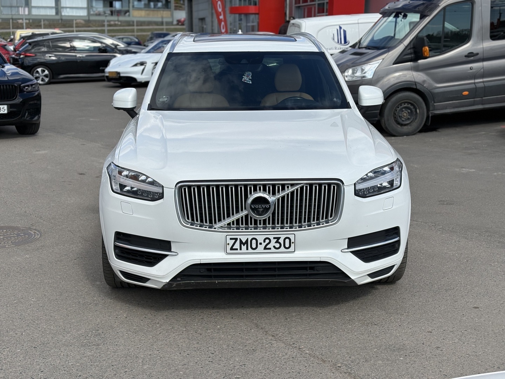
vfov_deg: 28.0
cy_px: 190
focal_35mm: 52
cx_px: 252
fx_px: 759
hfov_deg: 36.8
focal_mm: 5.96
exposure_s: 1/4065
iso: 40
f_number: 1.6
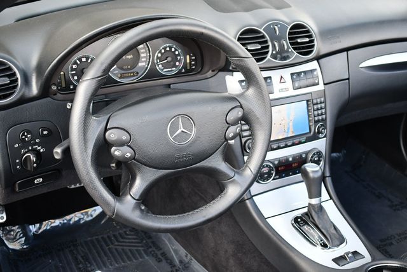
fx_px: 543
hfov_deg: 41.1
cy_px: 136
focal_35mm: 48
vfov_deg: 28.1
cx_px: 204
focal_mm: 24
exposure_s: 1/200
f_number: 3.8
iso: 800
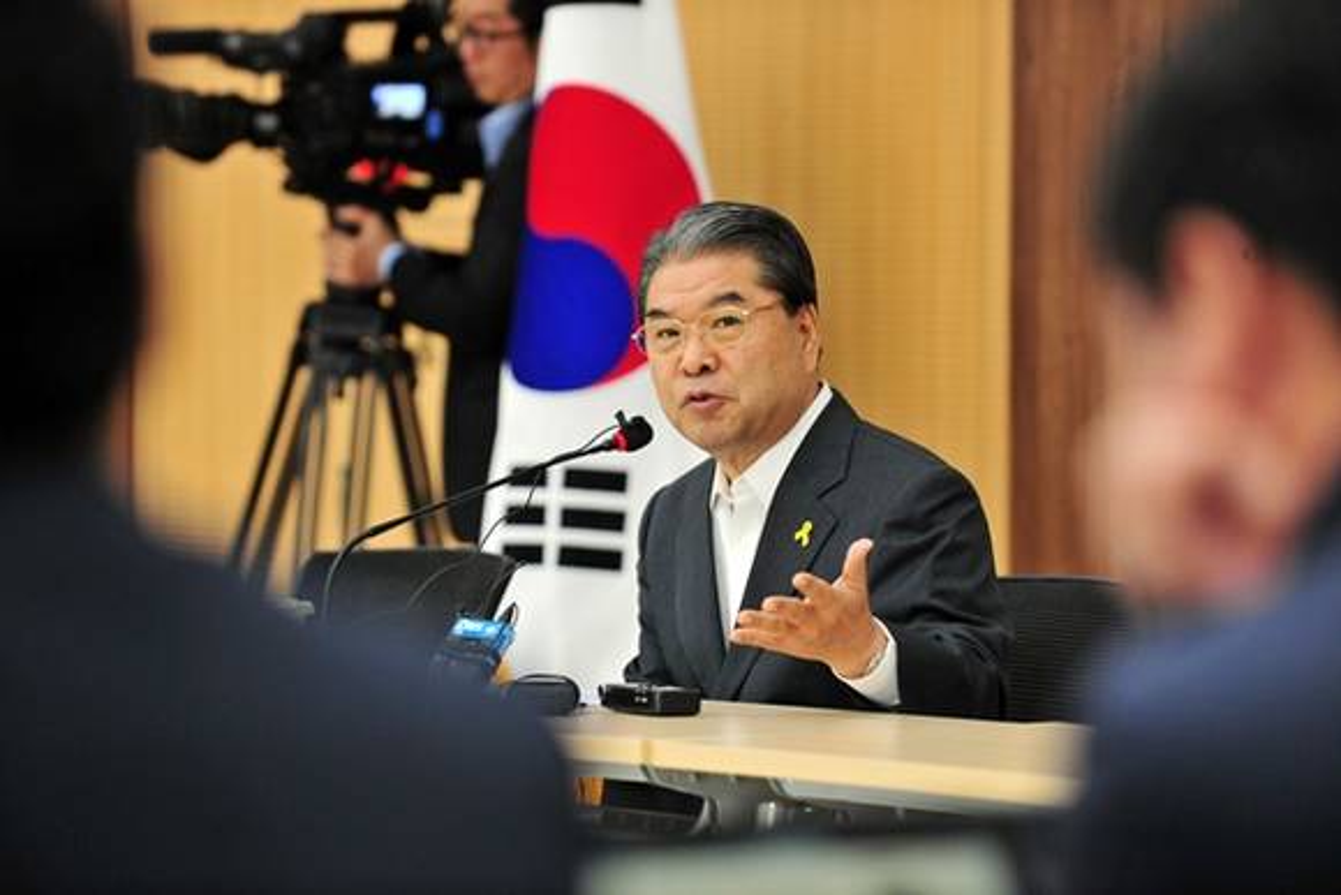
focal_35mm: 190
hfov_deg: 10.8
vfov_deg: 7.2
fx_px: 7079
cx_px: 670
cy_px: 448
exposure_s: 1/160
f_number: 5
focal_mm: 190
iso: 1250
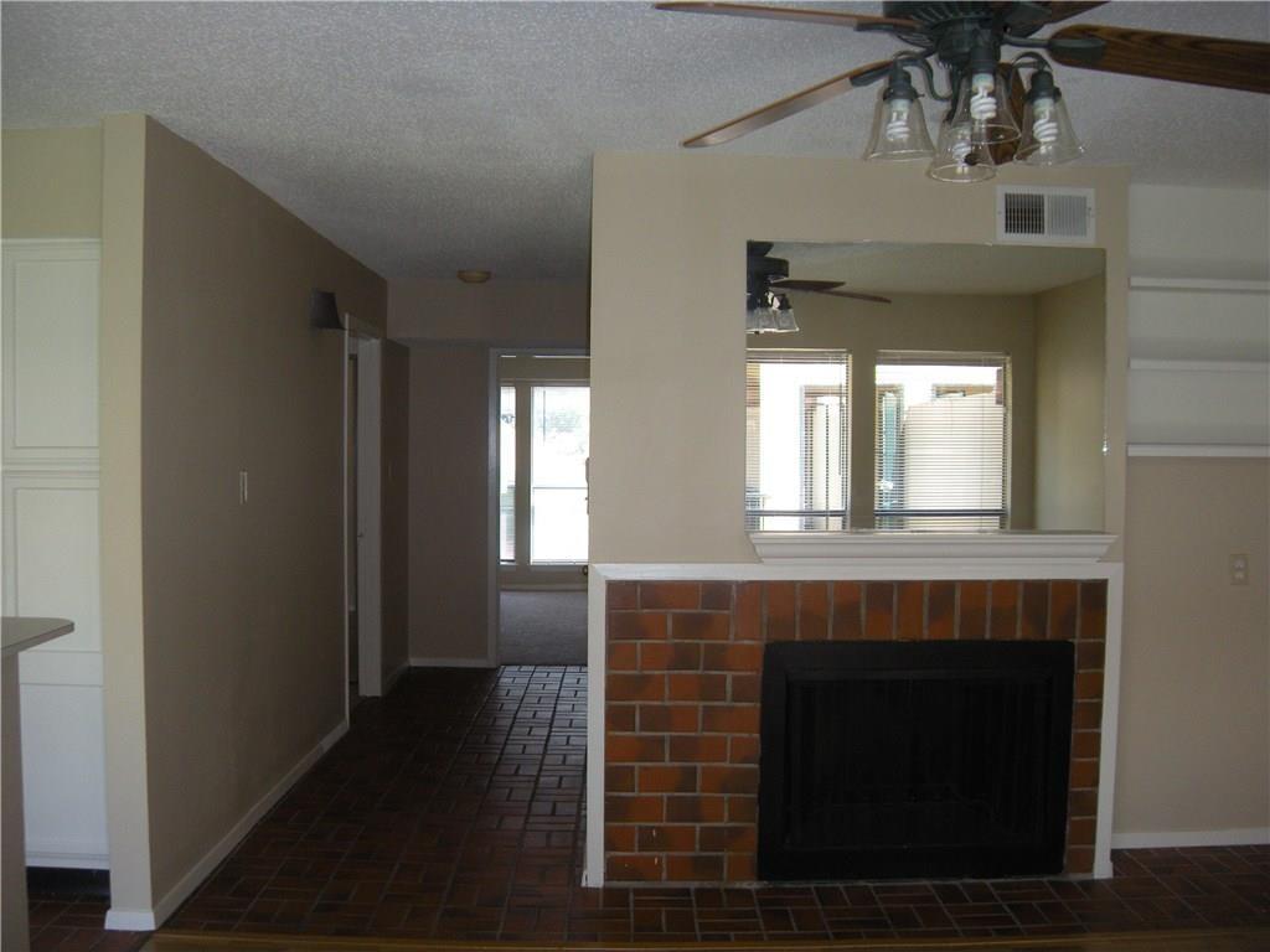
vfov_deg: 40.7
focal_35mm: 35
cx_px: 635
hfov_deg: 52.6
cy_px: 476
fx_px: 1284
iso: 120
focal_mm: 5.9
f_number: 3.8
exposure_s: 1/65.1
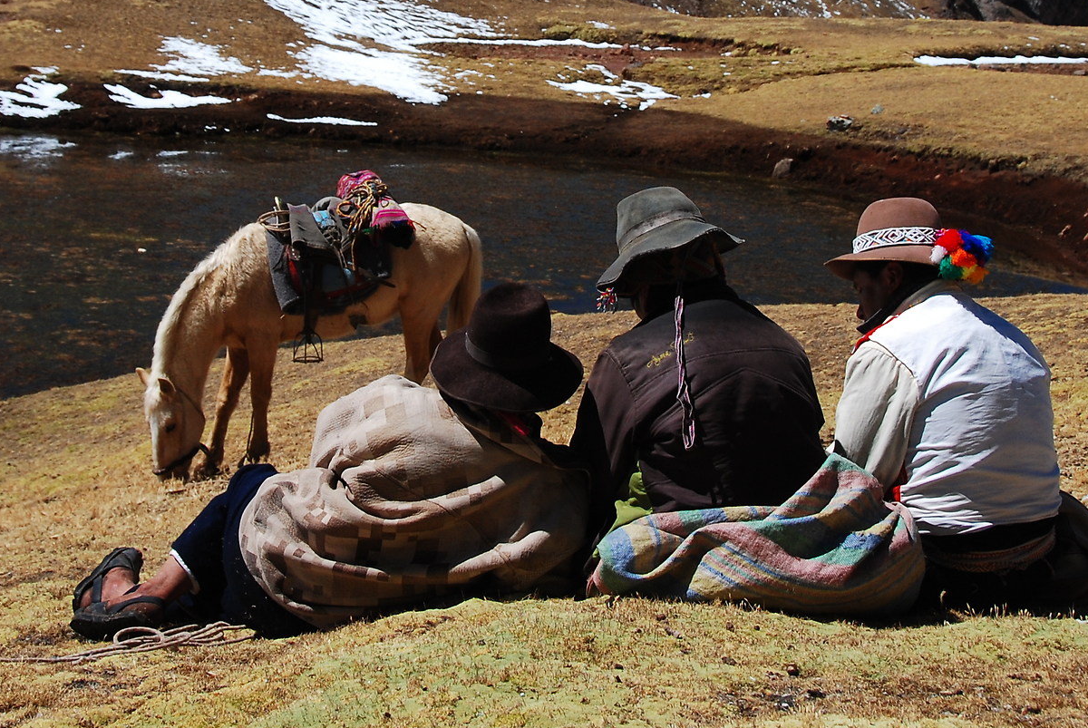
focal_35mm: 84
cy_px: 92
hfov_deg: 24.2
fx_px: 2541
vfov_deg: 16.1
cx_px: 517
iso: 200
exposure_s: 1/320
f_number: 5.6
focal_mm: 28
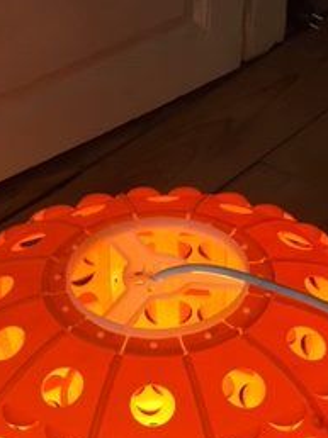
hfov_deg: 20.4
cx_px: 168
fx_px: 911
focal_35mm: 72
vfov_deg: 25.9
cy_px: 421
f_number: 2.2
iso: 32
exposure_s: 1/33
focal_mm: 4.15
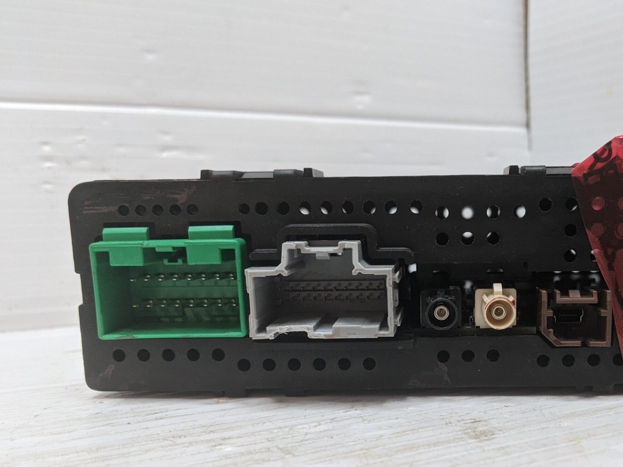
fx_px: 702
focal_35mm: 39
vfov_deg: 36.3
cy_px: 326
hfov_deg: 46.6
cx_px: 445
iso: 180
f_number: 1.8
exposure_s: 1/125
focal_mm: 4.44
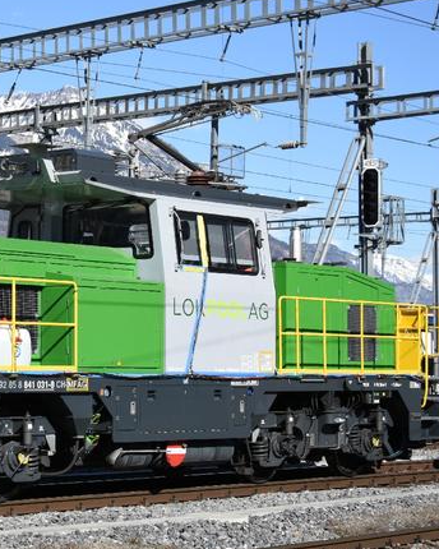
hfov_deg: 16.9
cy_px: 224
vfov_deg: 21.5
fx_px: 1445
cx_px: 1
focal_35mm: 89
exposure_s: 1/1250
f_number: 5.6
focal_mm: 34
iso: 200
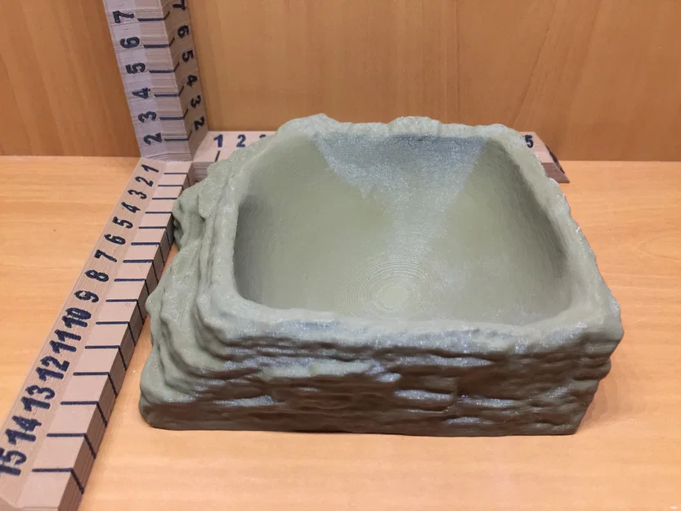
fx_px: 571
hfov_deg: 61.7
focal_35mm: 29
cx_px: 340
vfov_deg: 48.2
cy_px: 256
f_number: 2.2
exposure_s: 1/15
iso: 125
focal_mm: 4.15
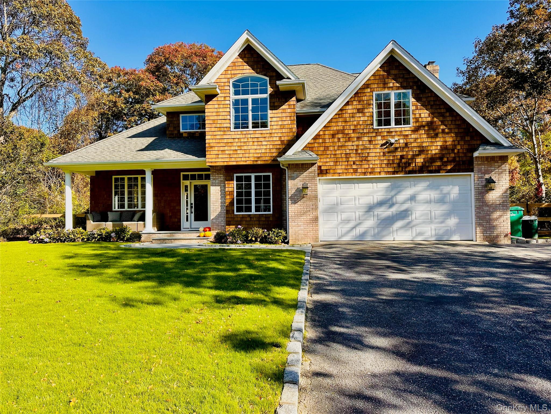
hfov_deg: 71.6
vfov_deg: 56.8
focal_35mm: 24
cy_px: 207
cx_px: 276
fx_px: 382
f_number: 1.78
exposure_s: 1/1880
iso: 80
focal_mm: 6.86
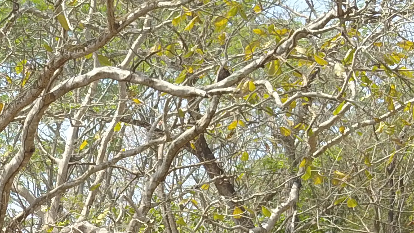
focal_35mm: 123
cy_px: 297
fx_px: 1350
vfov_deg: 9.7
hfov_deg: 17.0
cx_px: -10
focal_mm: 4.73
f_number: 2.2
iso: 100
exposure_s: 1/547
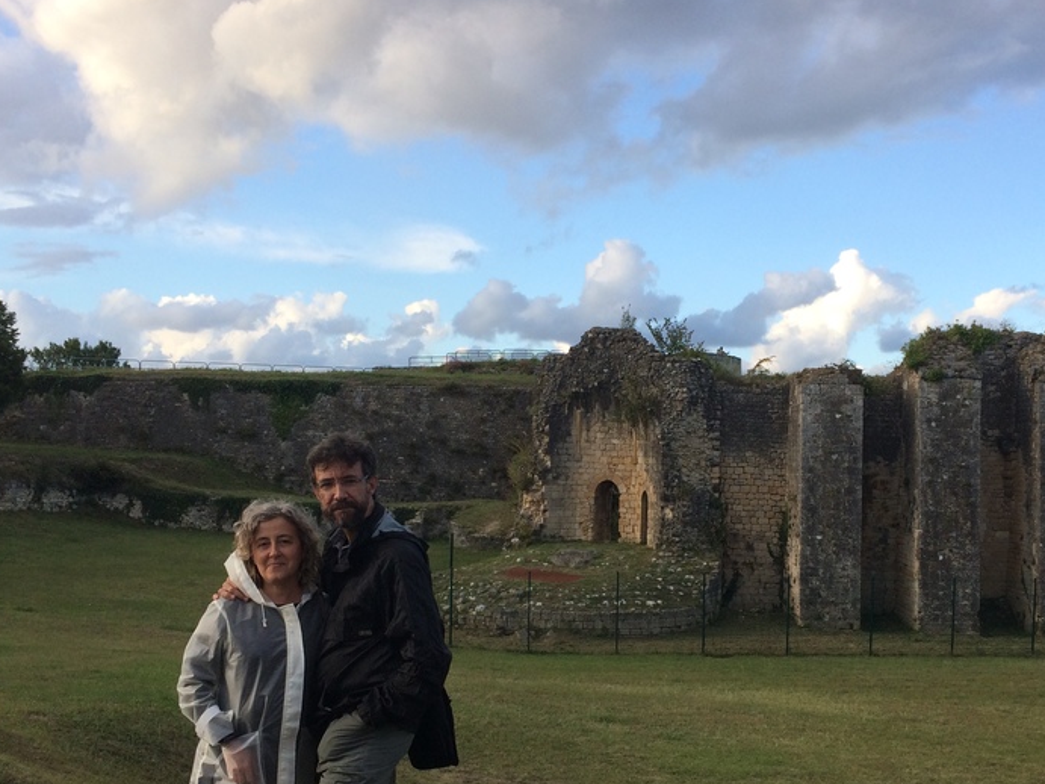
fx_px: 1298
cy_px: 549
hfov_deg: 43.6
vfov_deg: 33.2
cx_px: 634
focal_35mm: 43
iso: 32
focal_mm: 4.15
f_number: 2.2
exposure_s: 1/662
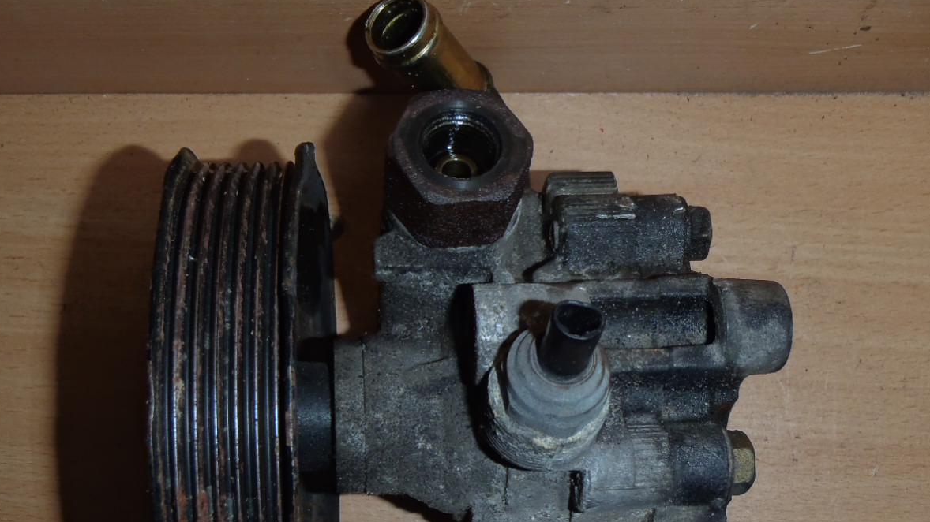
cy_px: 361
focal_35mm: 45
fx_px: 1109
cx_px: 456
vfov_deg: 26.3
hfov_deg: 45.5
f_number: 4.6
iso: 100
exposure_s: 1/40
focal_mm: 6.83
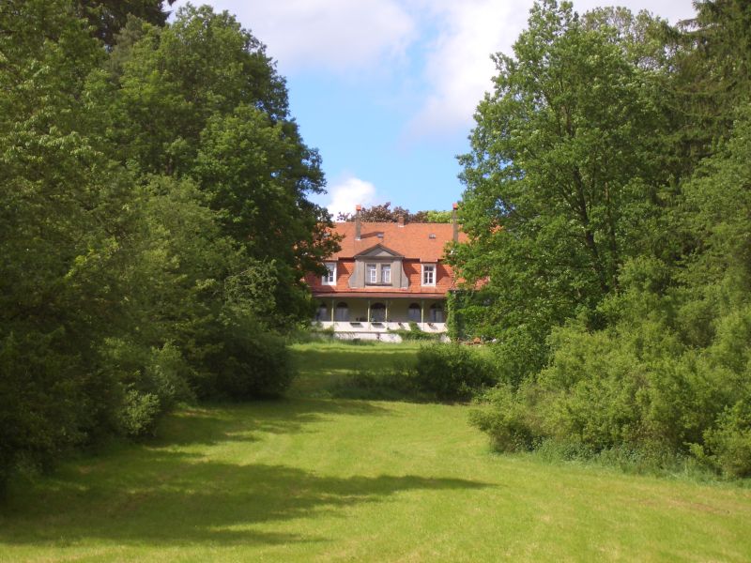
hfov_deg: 18.7
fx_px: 2278
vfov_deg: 14.1
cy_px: 282
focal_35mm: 105
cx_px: 376
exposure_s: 1/250
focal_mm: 17.4
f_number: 4.8
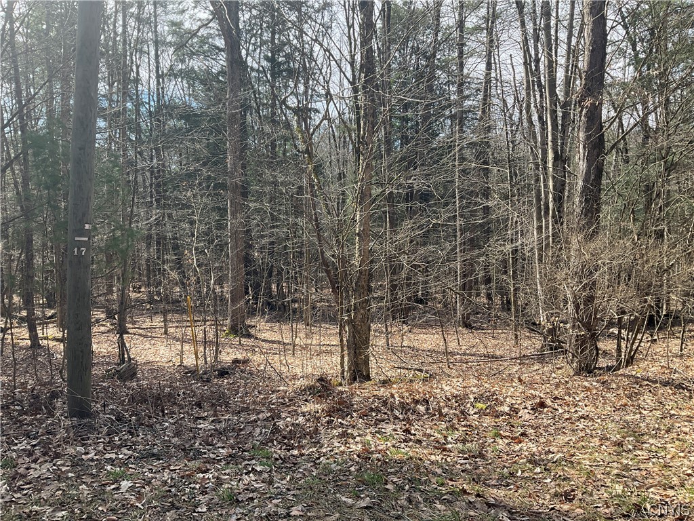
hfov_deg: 61.7
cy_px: 260
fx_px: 581
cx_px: 347
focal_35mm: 29
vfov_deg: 48.2
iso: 25
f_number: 1.8
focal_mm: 3
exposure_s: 1/446
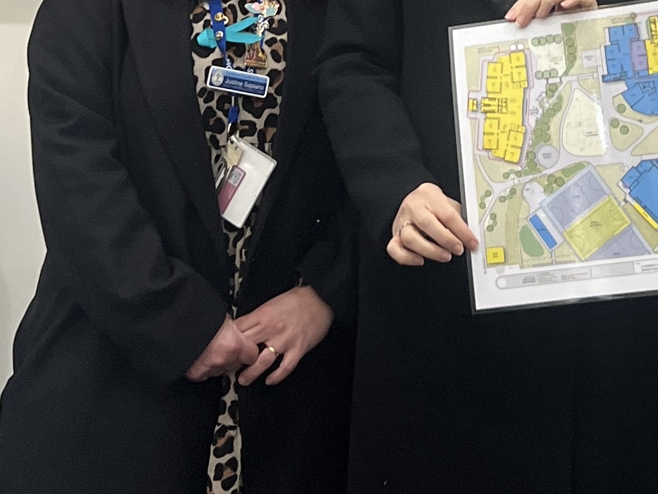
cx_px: 670
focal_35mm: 76
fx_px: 1445
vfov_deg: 17.1
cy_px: -293
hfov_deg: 24.4
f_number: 1.5
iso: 125
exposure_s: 1/100
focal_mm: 5.7
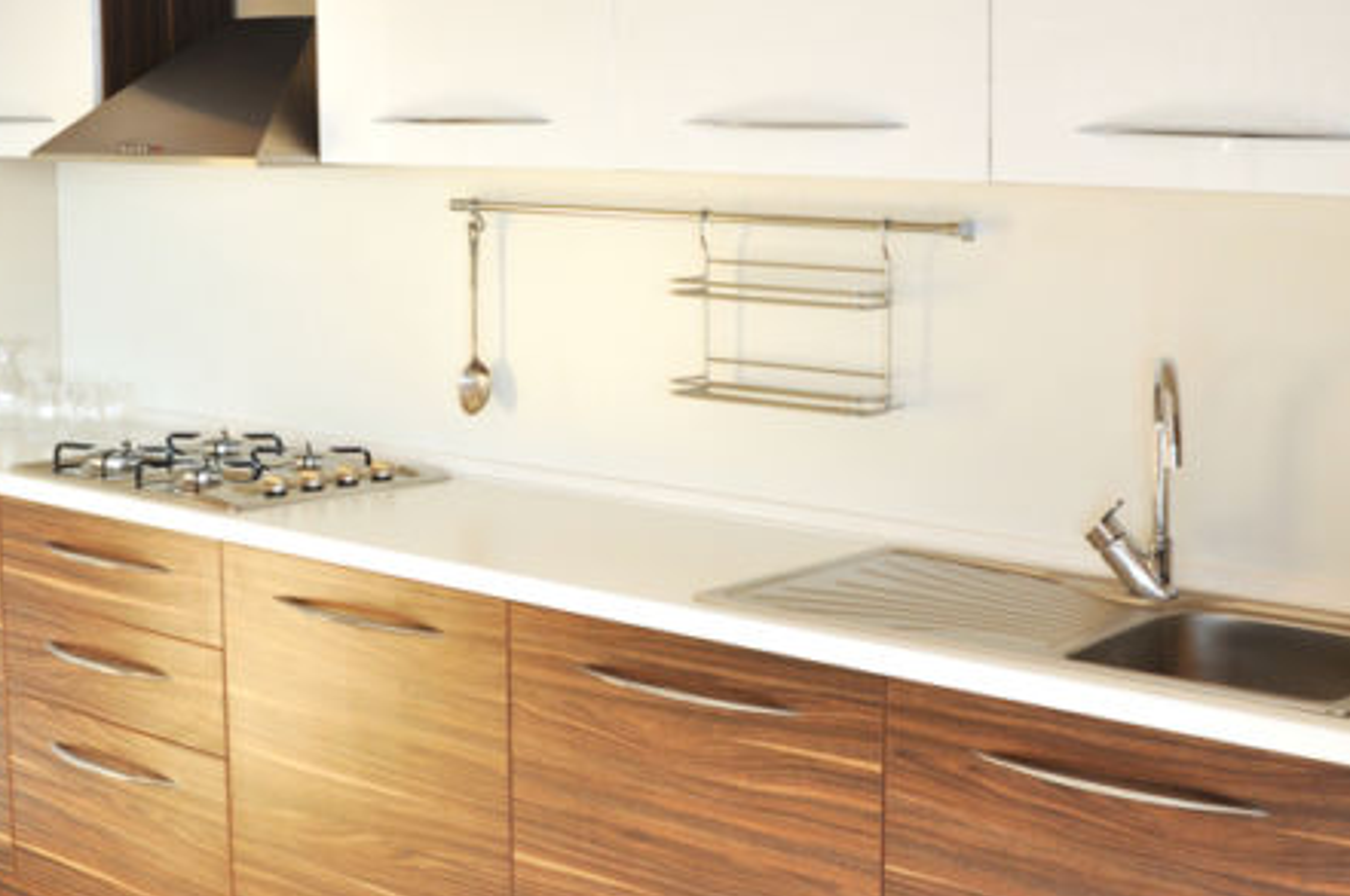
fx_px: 1835
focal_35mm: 49
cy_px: 460
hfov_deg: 40.4
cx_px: 713
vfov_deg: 27.5
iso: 200
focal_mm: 18
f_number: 6.3
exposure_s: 1/15
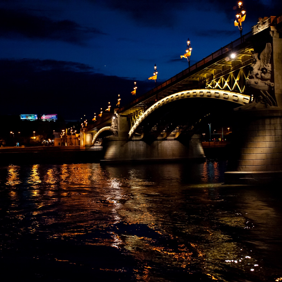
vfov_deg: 37.6
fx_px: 415
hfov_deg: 37.5
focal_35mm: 45
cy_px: 142
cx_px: 132
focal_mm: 35
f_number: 4.5
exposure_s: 1/80
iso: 3200
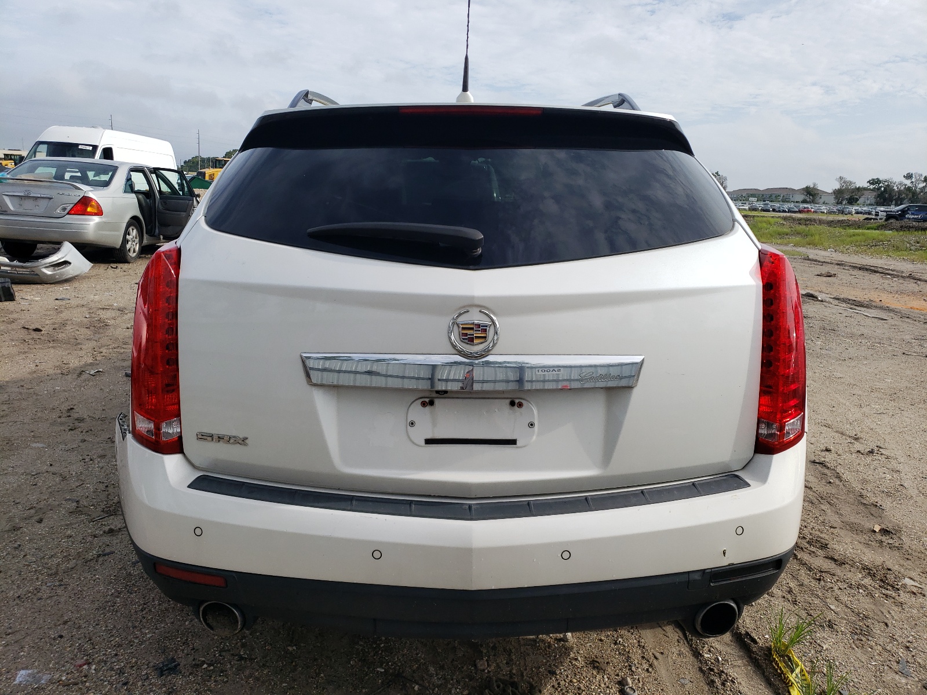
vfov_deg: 53.1
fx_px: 696
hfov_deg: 67.3
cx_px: 464
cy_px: 348
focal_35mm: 26
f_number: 1.5
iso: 50
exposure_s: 1/2500
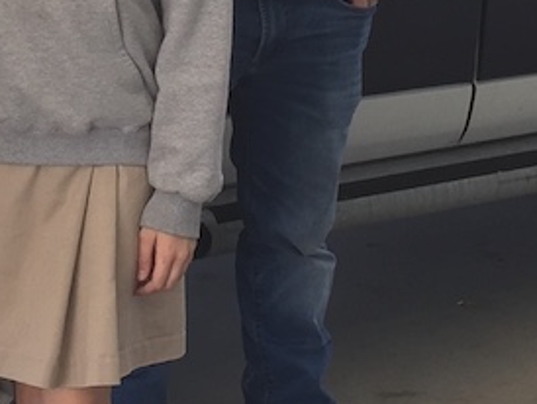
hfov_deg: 15.4
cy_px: -163
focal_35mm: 127
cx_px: 100
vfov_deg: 11.3
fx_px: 1972
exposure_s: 1/165
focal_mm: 4.15
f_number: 2.2
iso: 32
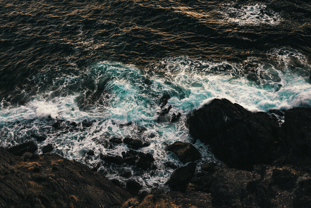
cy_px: 104
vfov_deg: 34.2
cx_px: 156
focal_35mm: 39
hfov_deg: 49.6
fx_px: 337
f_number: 5.6
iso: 640
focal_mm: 26
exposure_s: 1/20
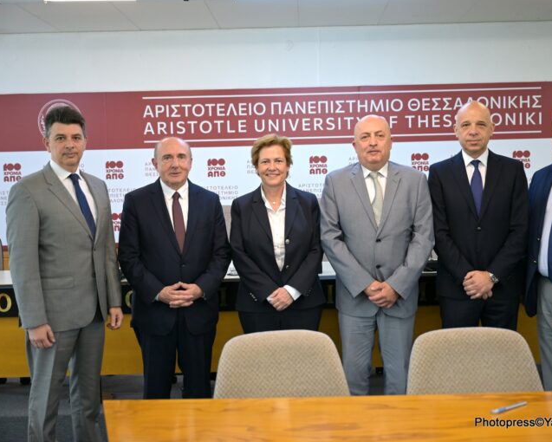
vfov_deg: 34.9
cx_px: 315
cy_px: 221
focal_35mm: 43
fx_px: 703
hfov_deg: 42.8
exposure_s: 1/128
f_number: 2.8
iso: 720
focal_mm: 38
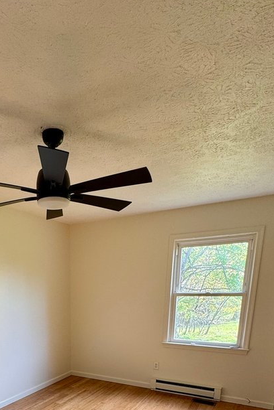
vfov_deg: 58.6
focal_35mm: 27
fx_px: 308
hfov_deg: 45.7
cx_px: 58
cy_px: 361
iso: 64
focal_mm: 2.22
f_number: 2.2
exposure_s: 1/99
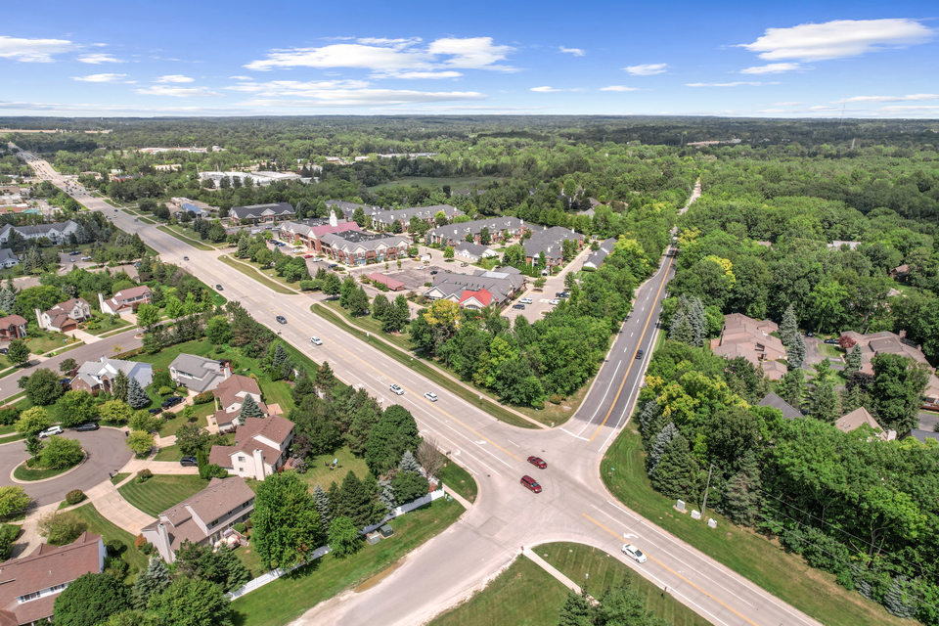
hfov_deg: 78.6
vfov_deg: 57.2
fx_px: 574
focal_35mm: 22
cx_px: 470
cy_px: 313
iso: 120
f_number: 2.8
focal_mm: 8.38
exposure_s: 1/250
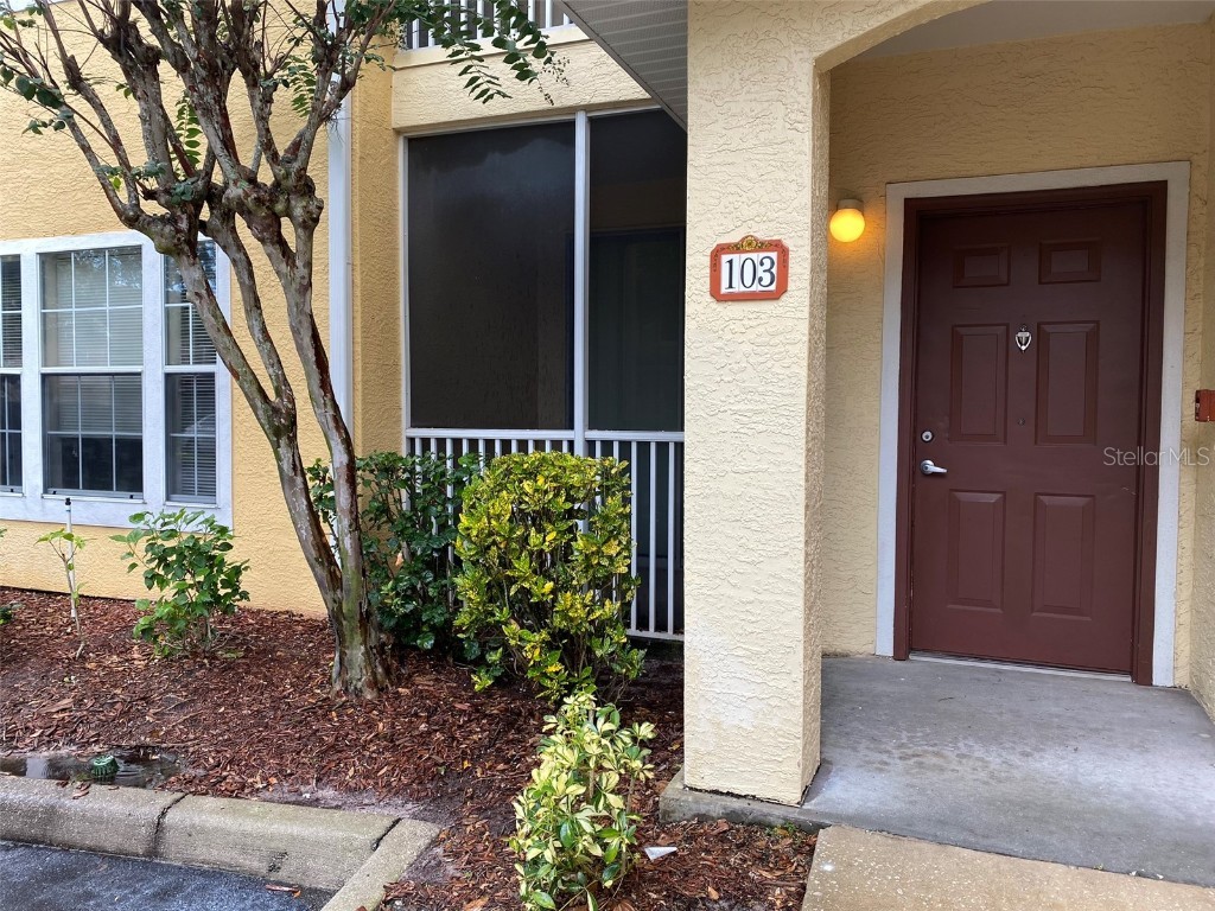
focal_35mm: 26
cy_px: 456
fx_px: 913
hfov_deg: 67.3
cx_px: 608
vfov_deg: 53.1
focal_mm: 4.25
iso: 32
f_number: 1.8
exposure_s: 1/400
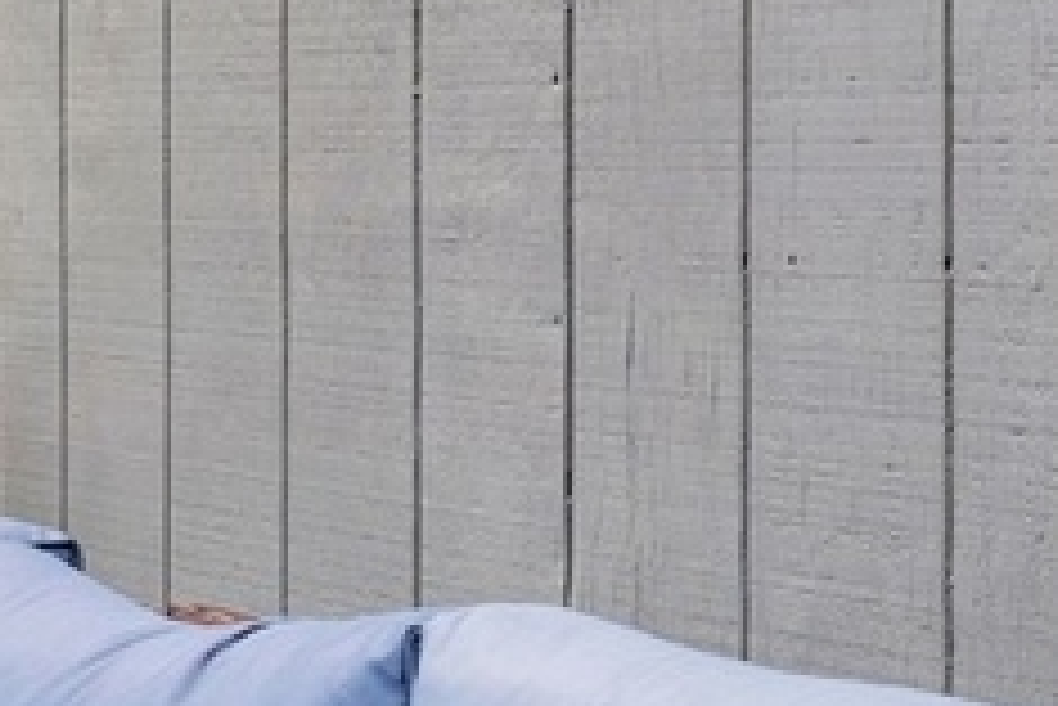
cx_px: -1659
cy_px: 193
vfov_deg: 10.5
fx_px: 3852
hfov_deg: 11.9
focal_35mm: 131
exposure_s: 1/320
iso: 200
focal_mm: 19
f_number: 8
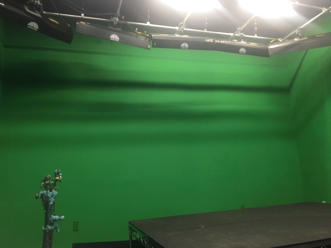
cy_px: 124
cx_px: 166
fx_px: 277
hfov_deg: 61.7
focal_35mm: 29
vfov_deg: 48.2
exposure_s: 1/30
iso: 100
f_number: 2.2
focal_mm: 4.15
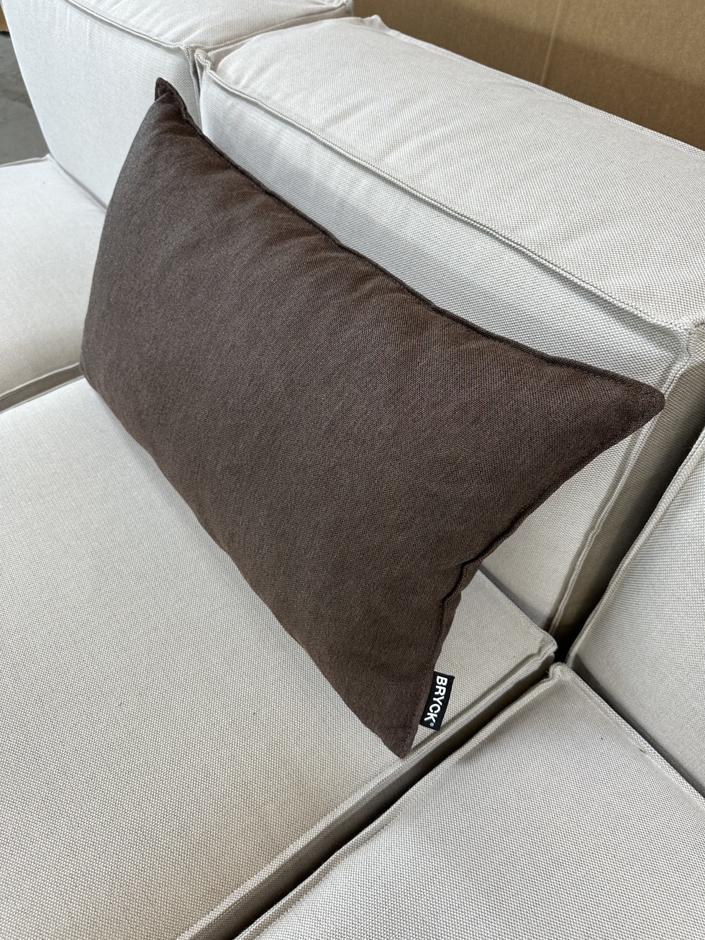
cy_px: 470
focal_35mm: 24
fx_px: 652
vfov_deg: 71.6
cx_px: 352
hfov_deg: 56.8
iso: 125
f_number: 1.78
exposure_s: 1/100
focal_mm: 6.86
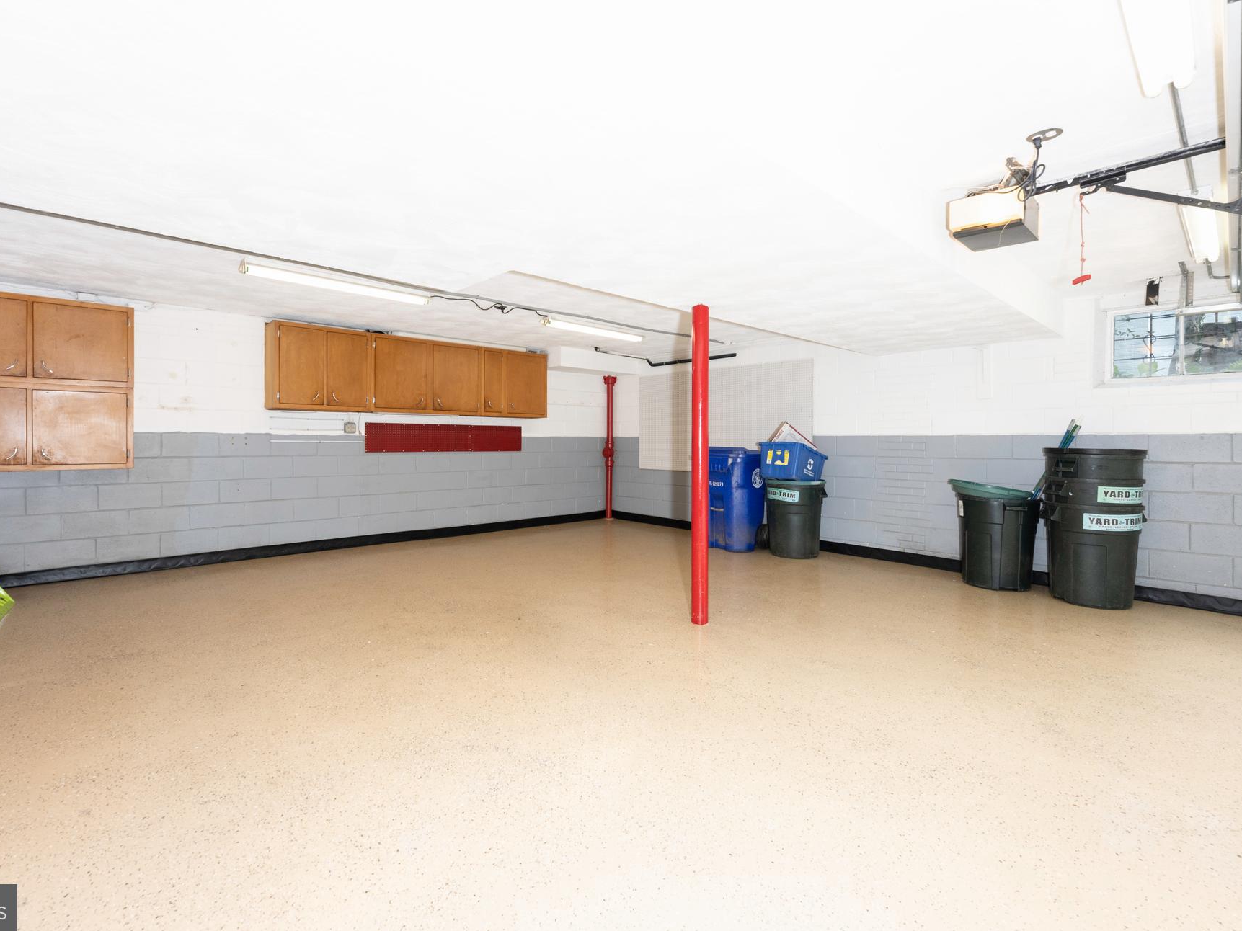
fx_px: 574
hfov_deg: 94.4
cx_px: 595
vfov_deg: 78.1
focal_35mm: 16
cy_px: 445
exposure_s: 1/100
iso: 400
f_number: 7.1
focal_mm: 14
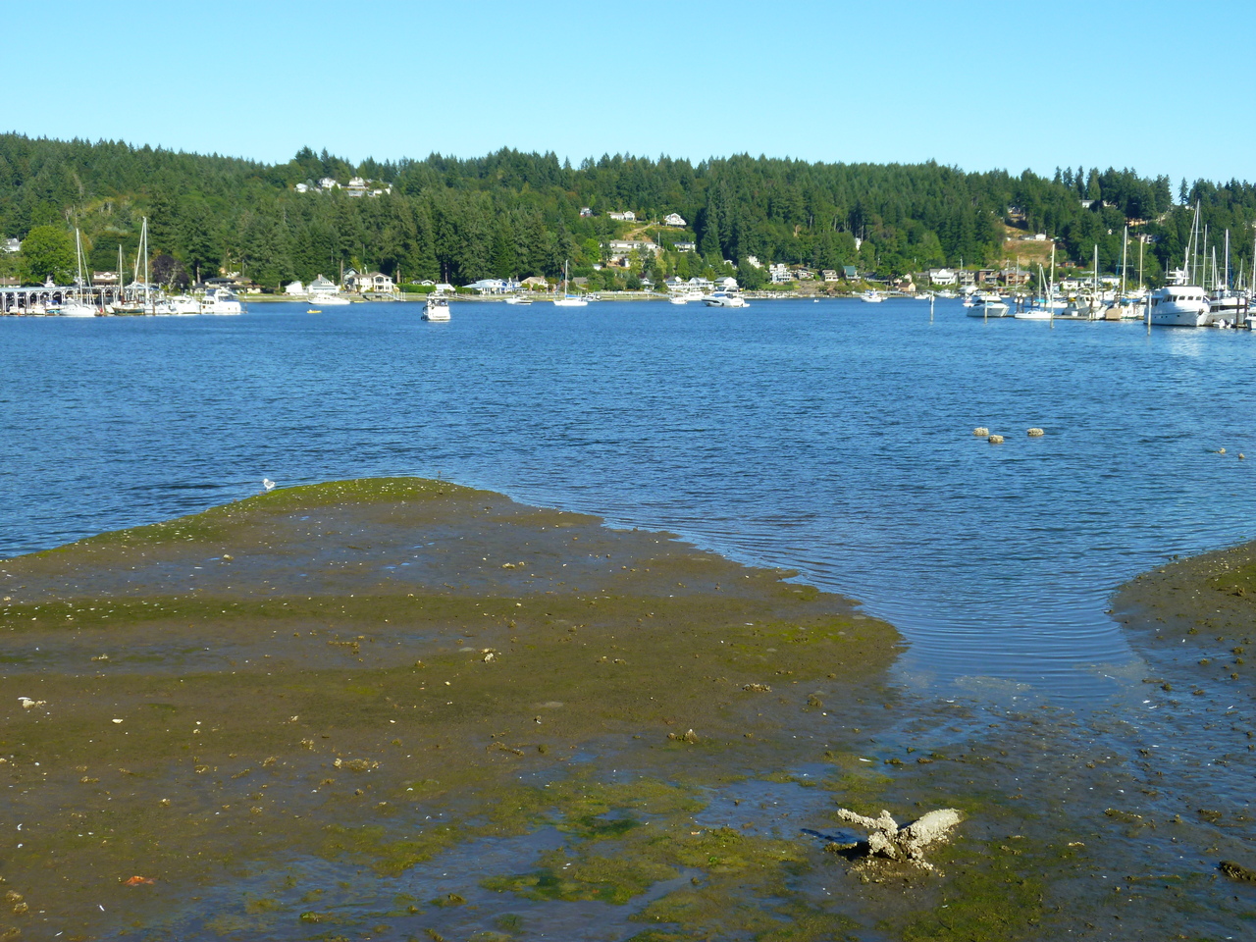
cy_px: 471
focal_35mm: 42
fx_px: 1524
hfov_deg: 44.8
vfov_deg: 34.3
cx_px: 628
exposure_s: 1/320
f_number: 4.1
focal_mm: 7.6
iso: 80
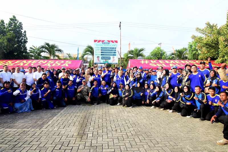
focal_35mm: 24
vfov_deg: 53.1
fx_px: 152
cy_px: 76
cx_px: 114
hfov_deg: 73.8
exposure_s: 1/125
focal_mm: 24
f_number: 14
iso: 1250
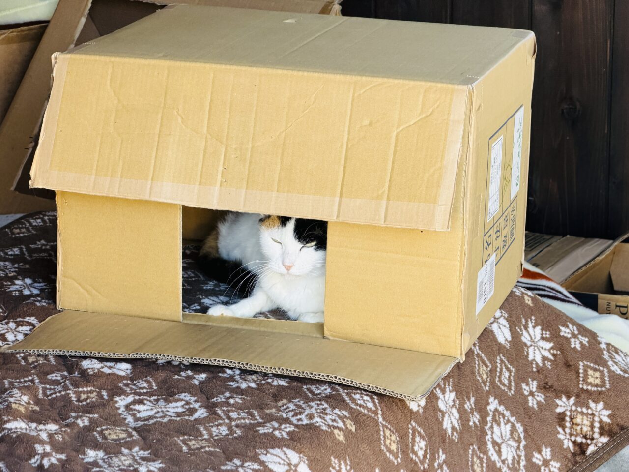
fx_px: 1817
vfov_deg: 14.8
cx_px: 314
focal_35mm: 100
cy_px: 236
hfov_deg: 19.6
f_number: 2.8
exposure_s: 1/121
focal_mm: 16.89
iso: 160
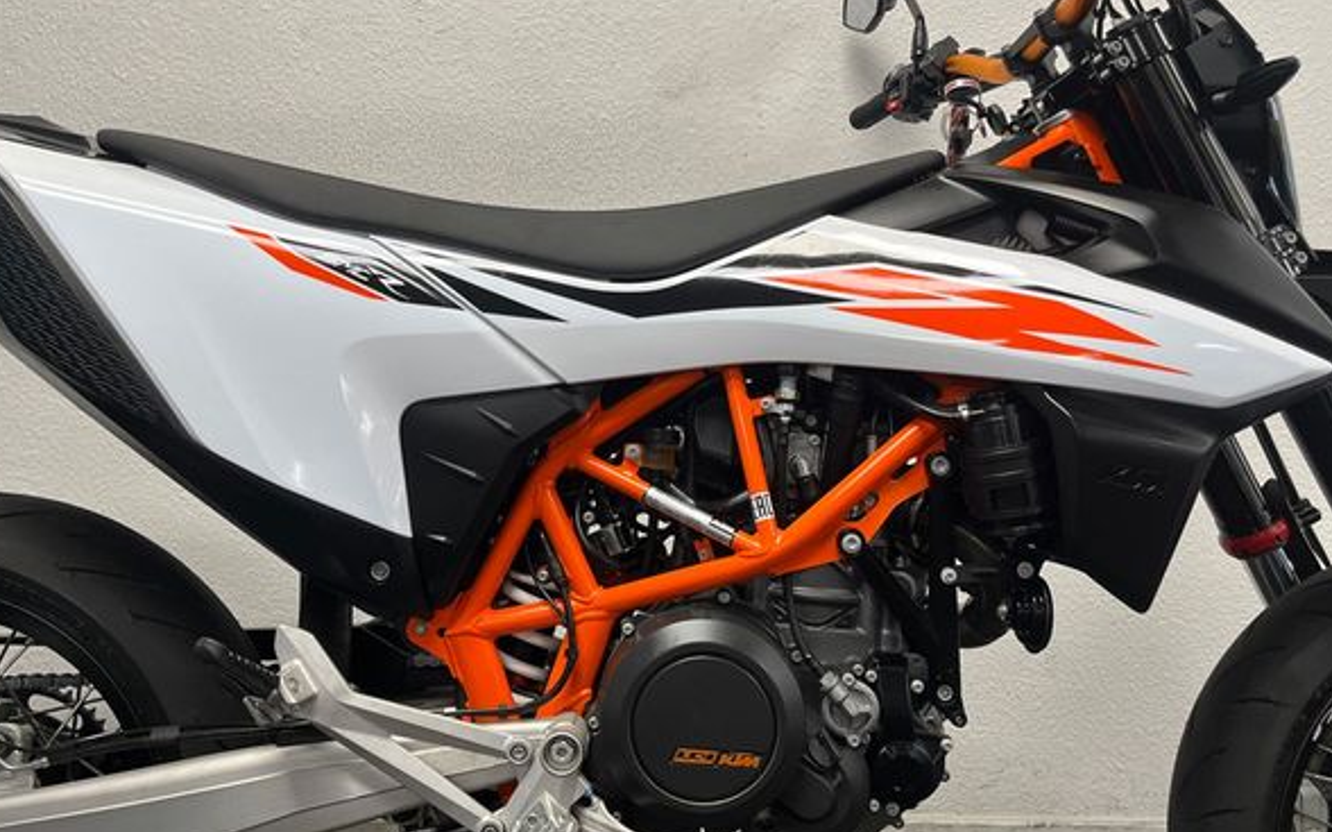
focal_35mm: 30
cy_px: 410
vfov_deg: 41.8
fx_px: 1089
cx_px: 657
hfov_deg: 62.9
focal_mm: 5.1
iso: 125
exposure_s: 1/100
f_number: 1.6
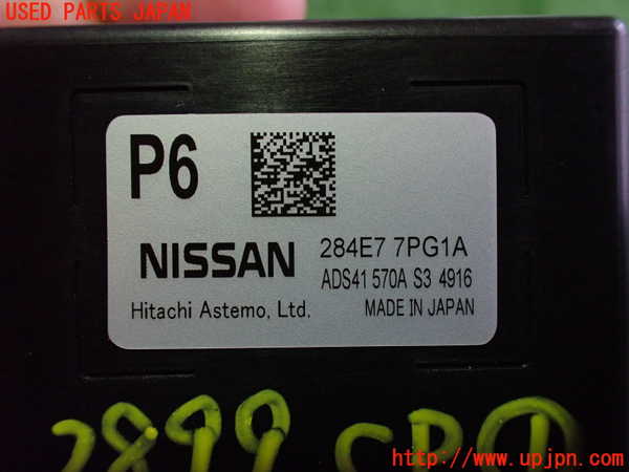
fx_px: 545
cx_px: 314
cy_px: 236
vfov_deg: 46.8
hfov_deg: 60.0
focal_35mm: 30
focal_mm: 5.4
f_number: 2.3
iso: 800
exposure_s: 1/100
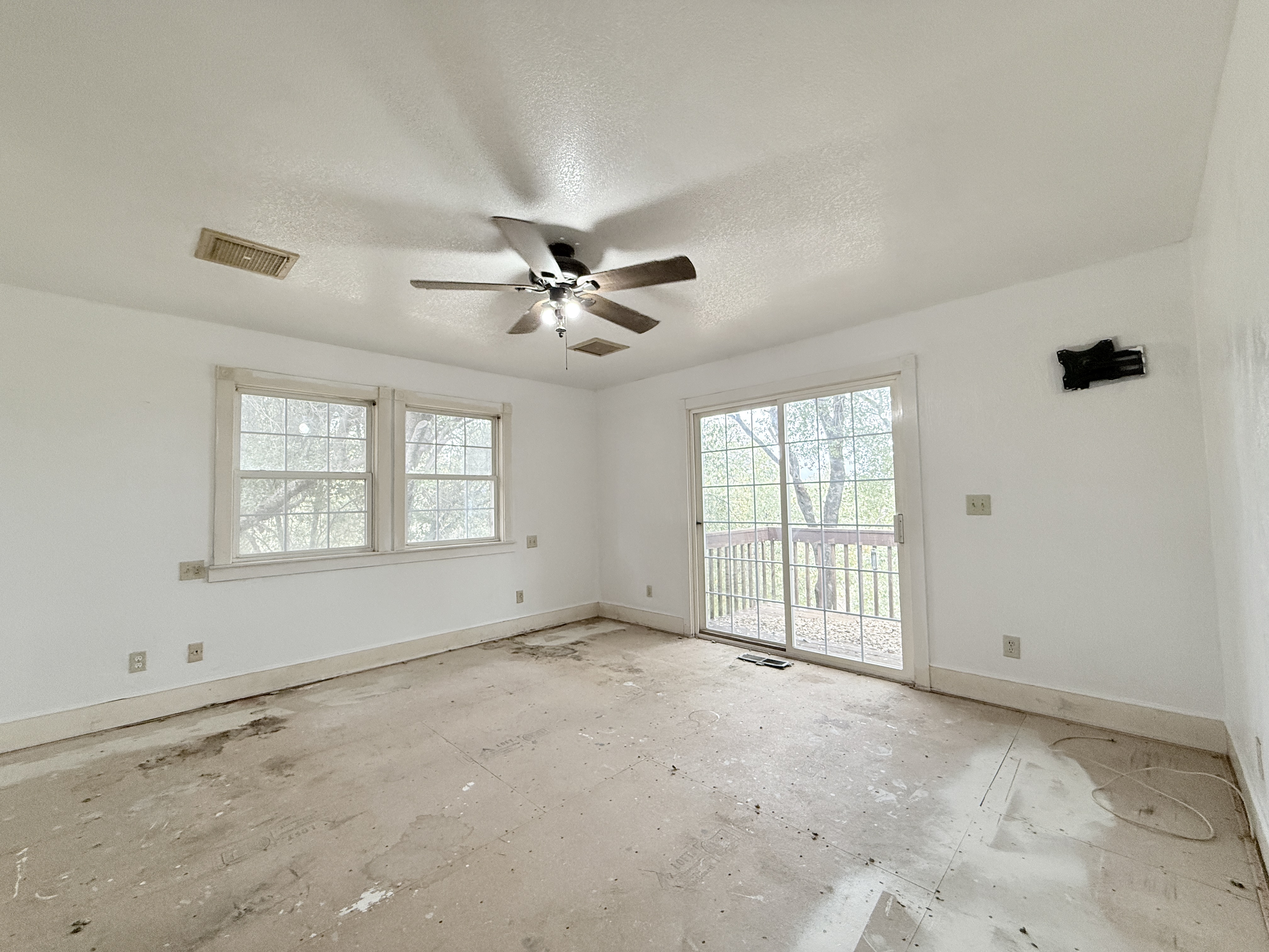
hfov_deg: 102.1
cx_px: 634
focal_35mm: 14
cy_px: 476
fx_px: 513
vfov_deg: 85.7
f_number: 2.2
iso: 200
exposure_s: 1/120
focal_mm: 2.22
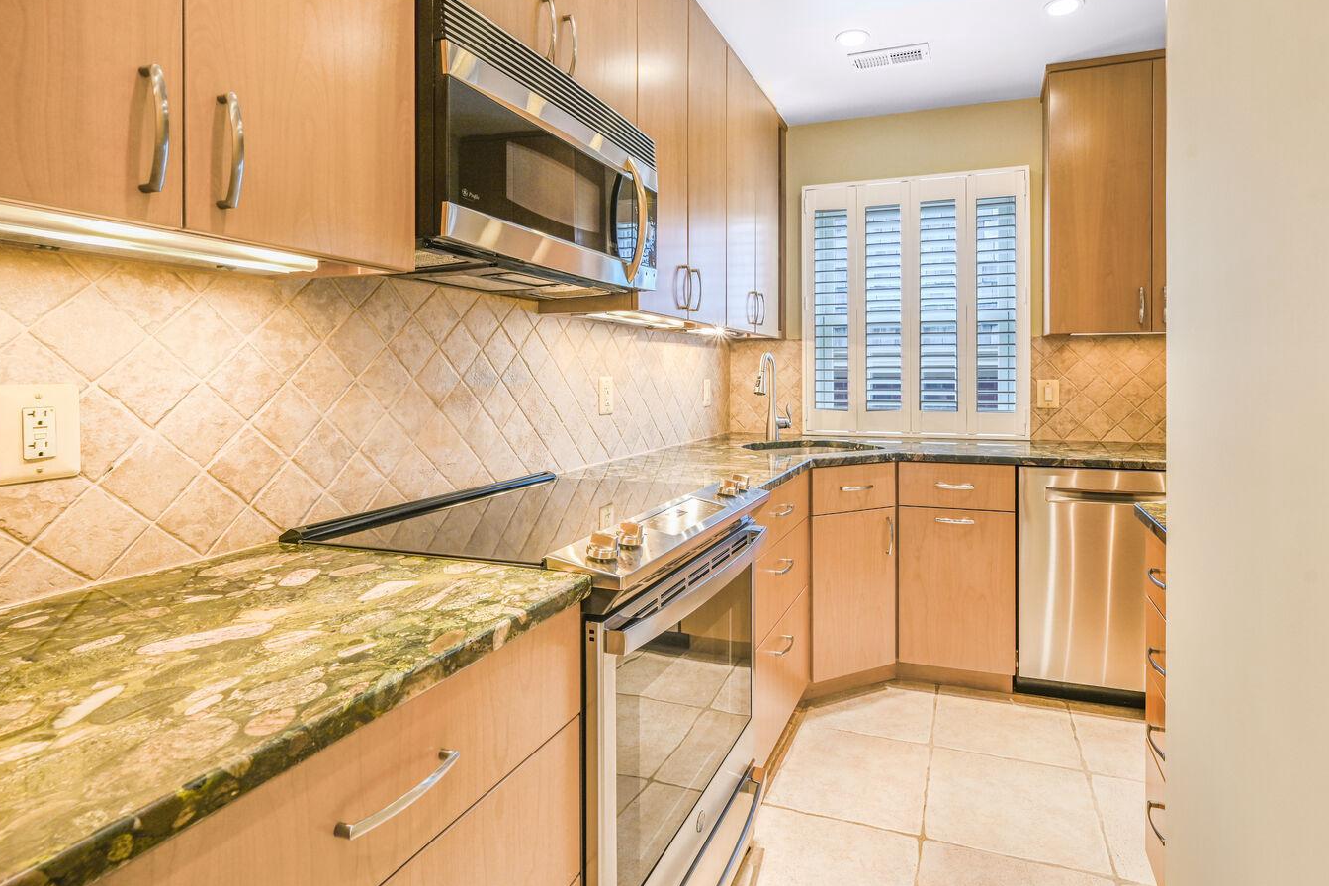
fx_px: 664
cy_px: 382
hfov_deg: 89.6
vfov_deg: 67.1
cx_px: 745
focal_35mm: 18
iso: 200
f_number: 9
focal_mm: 14
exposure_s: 1/2.5
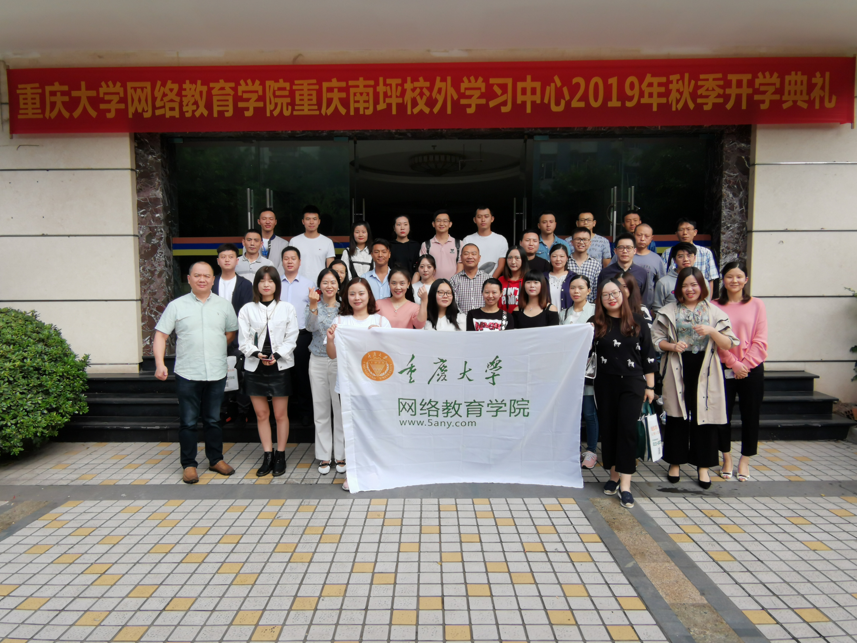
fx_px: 520
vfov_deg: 63.4
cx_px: 428
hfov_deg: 79.0
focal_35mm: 21
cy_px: 322
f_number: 2.2
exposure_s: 1/577
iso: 50
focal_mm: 2.23
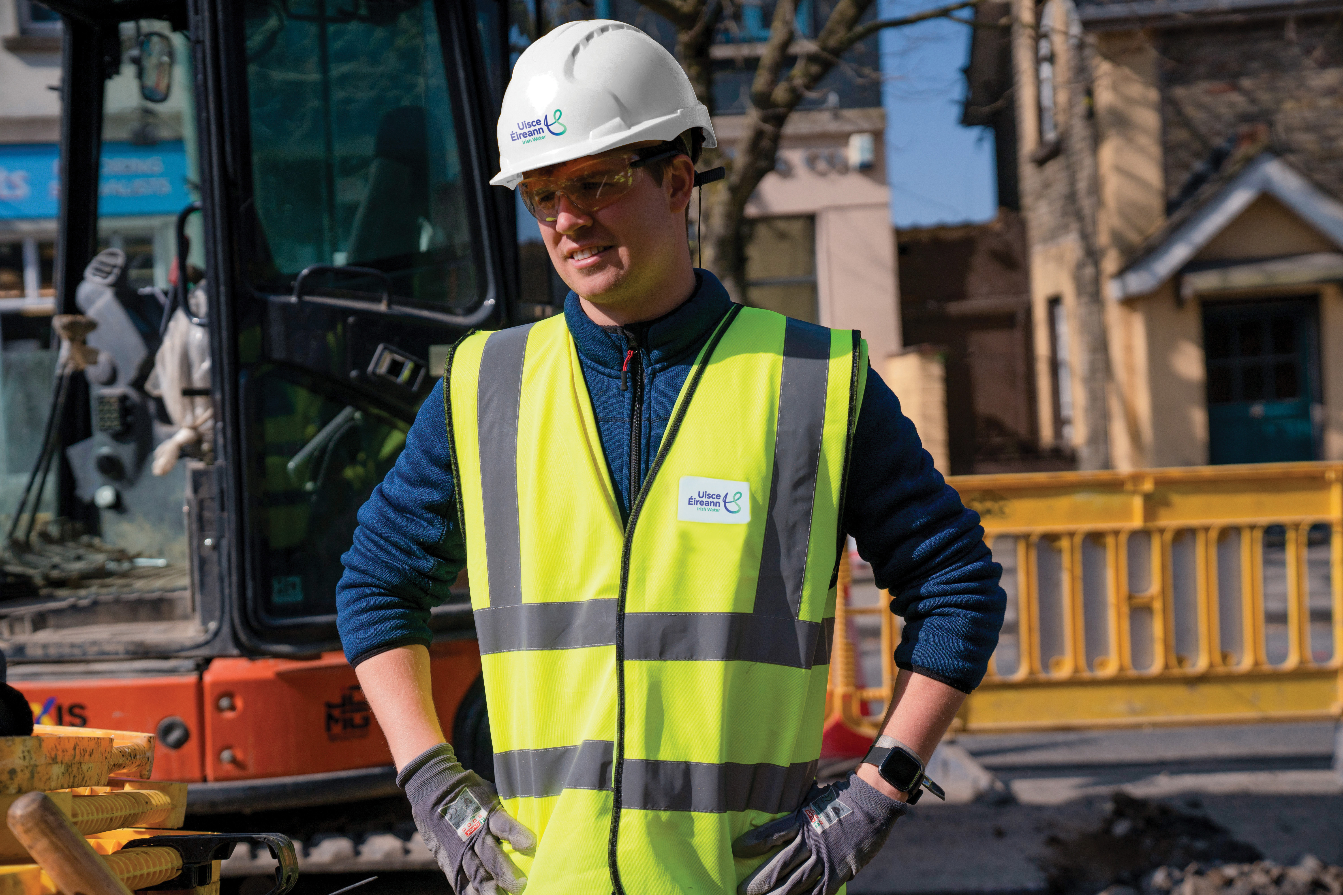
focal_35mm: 54
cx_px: 672
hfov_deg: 36.9
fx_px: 2014
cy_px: 448
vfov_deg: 25.1
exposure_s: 1/5000
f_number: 3.5
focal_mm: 54
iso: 200
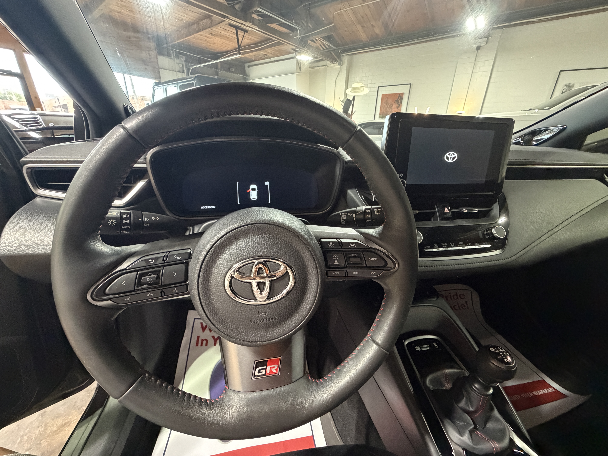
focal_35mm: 14
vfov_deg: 85.7
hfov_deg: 102.1
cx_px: 304
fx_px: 246
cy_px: 228
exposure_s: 1/60
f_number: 2.2
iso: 1000
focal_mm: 2.22
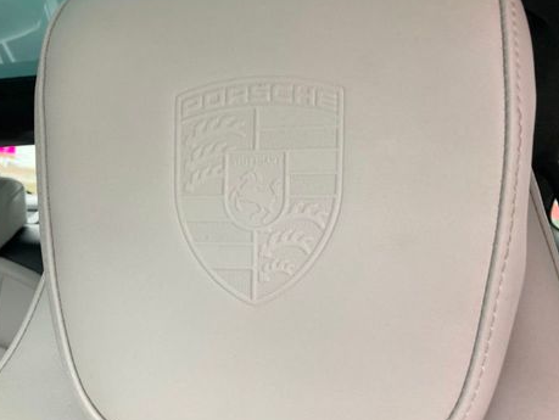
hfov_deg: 47.7
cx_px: 236
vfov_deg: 36.8
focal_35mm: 39
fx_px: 630
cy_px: 184
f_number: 1.8
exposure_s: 1/68
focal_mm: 3.99
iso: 80
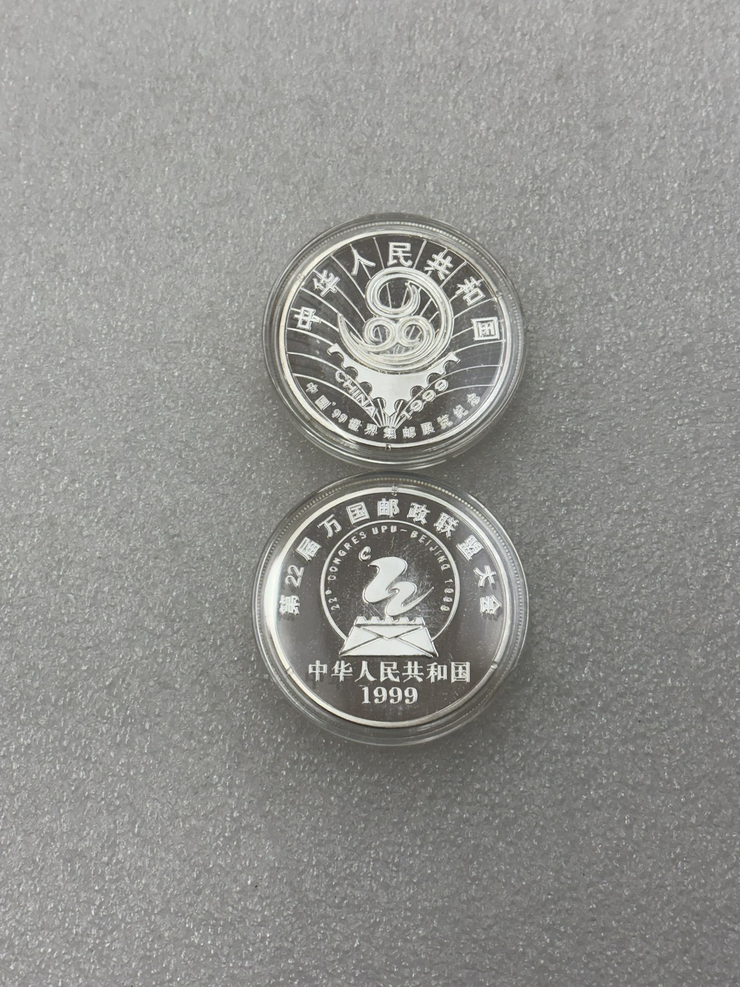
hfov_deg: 28.0
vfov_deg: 36.8
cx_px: 370
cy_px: 494
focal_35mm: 52
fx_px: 1482
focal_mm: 5.96
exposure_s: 1/100
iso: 50
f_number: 1.6
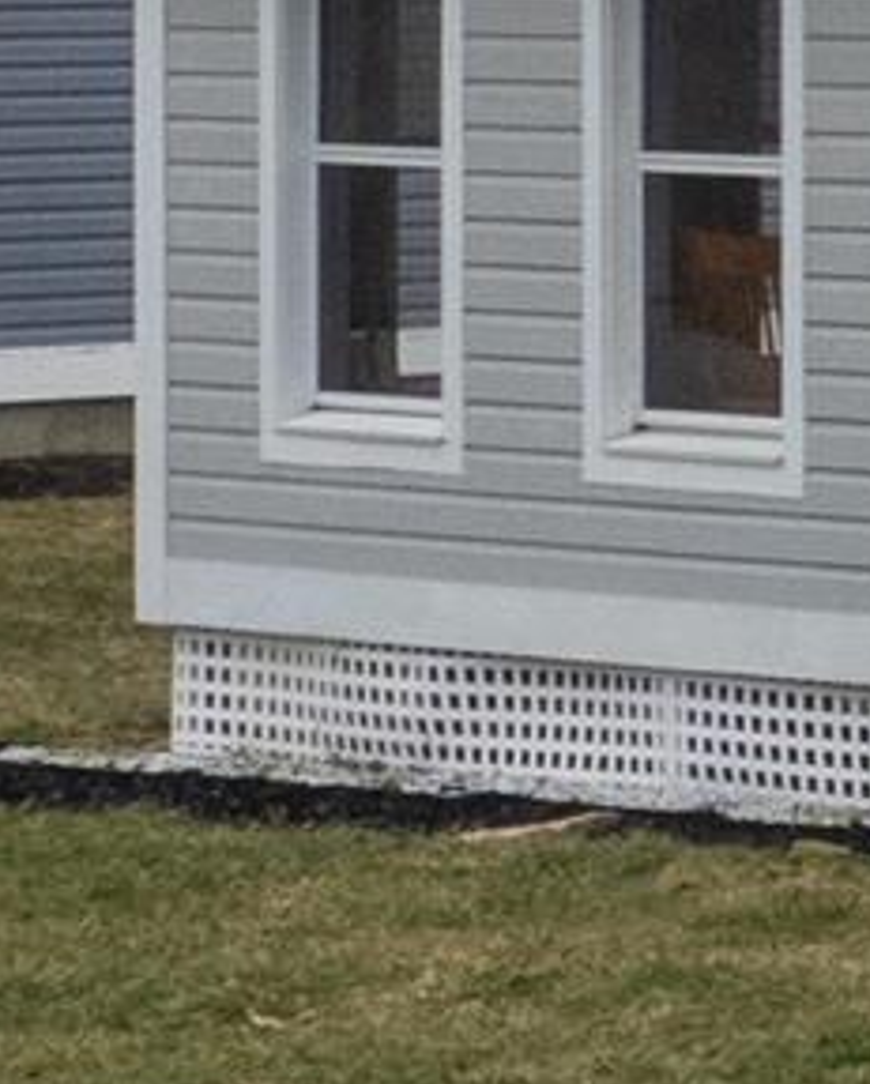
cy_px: -139
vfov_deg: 8.7
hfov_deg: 5.4
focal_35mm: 220
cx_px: 4358
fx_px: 7070
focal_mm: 8.38
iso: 120
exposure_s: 1/160
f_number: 2.8
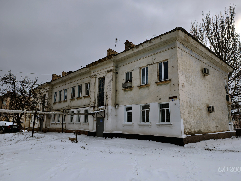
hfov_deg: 71.6
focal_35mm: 24
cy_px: 90
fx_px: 167
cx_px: 123
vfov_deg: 56.8
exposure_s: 1/3390
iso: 71
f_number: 1.57
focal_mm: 6.54
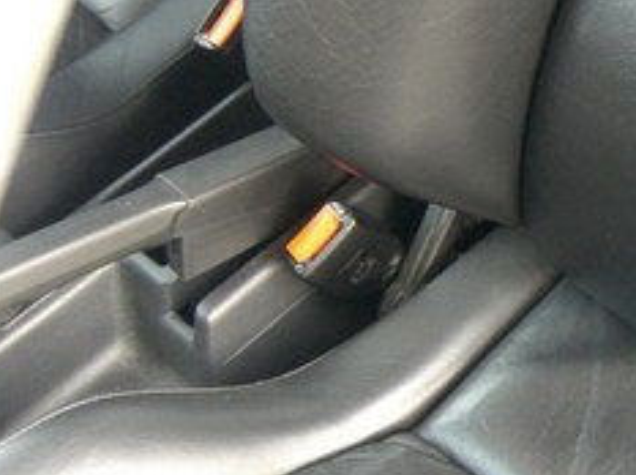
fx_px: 1798
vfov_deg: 15.0
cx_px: 805
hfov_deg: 18.8
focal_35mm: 98
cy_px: 153
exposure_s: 1/30
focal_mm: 7.9
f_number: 2.8
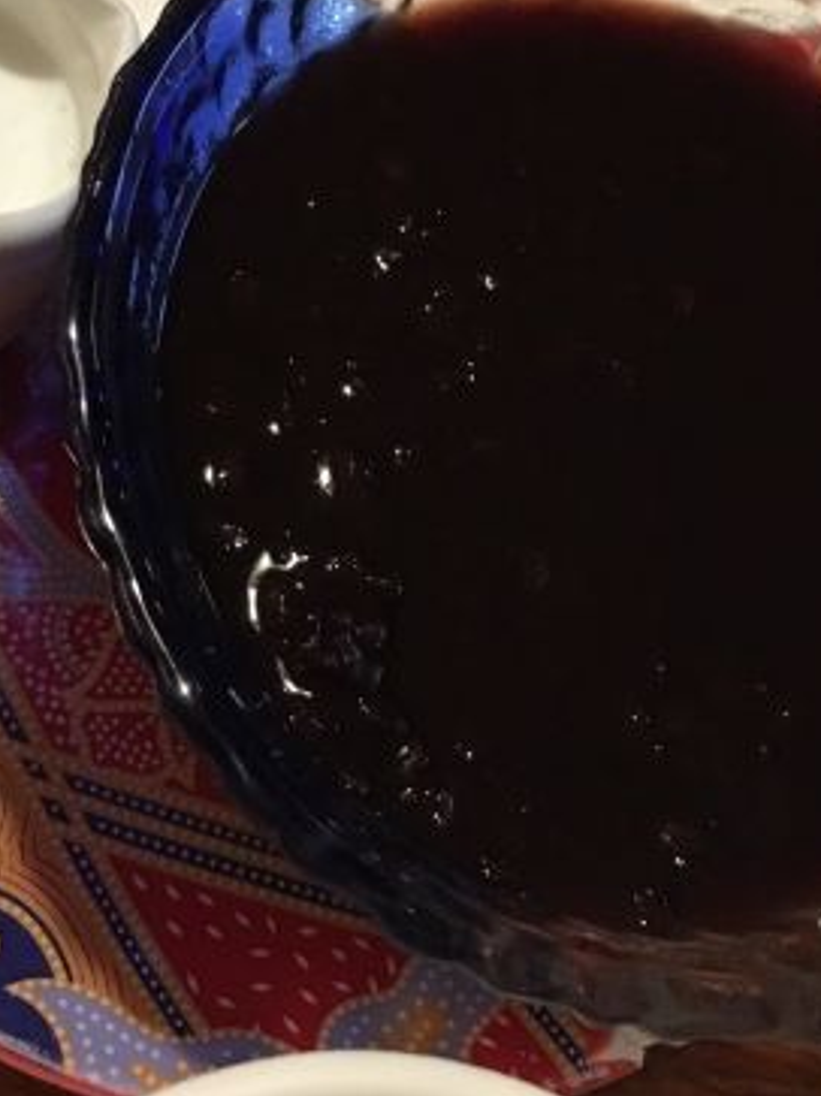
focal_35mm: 56
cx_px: 448
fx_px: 1772
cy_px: 396
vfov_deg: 34.1
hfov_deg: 26.1
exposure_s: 1/17
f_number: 2.2
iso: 320
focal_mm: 4.15
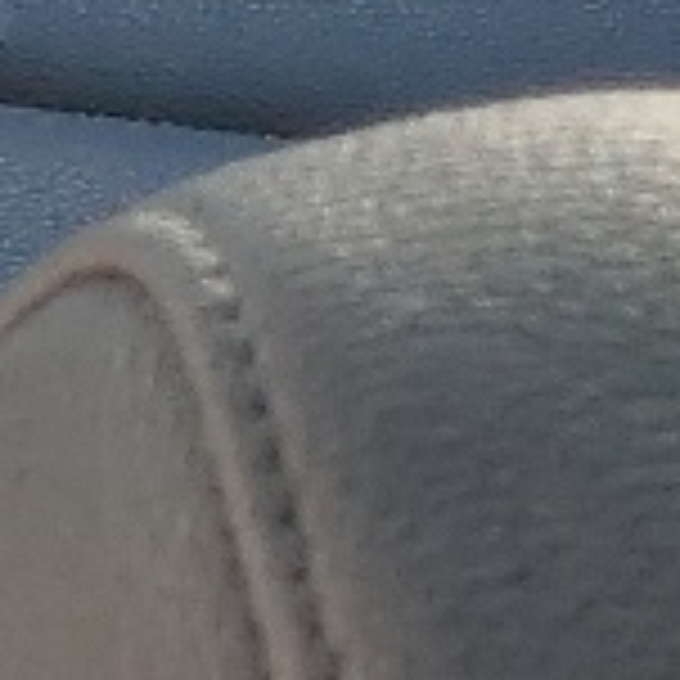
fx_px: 5401
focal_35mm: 243
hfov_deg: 6.6
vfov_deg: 7.0
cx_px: -1369
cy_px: -531
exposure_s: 1/147
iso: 50
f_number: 1.5
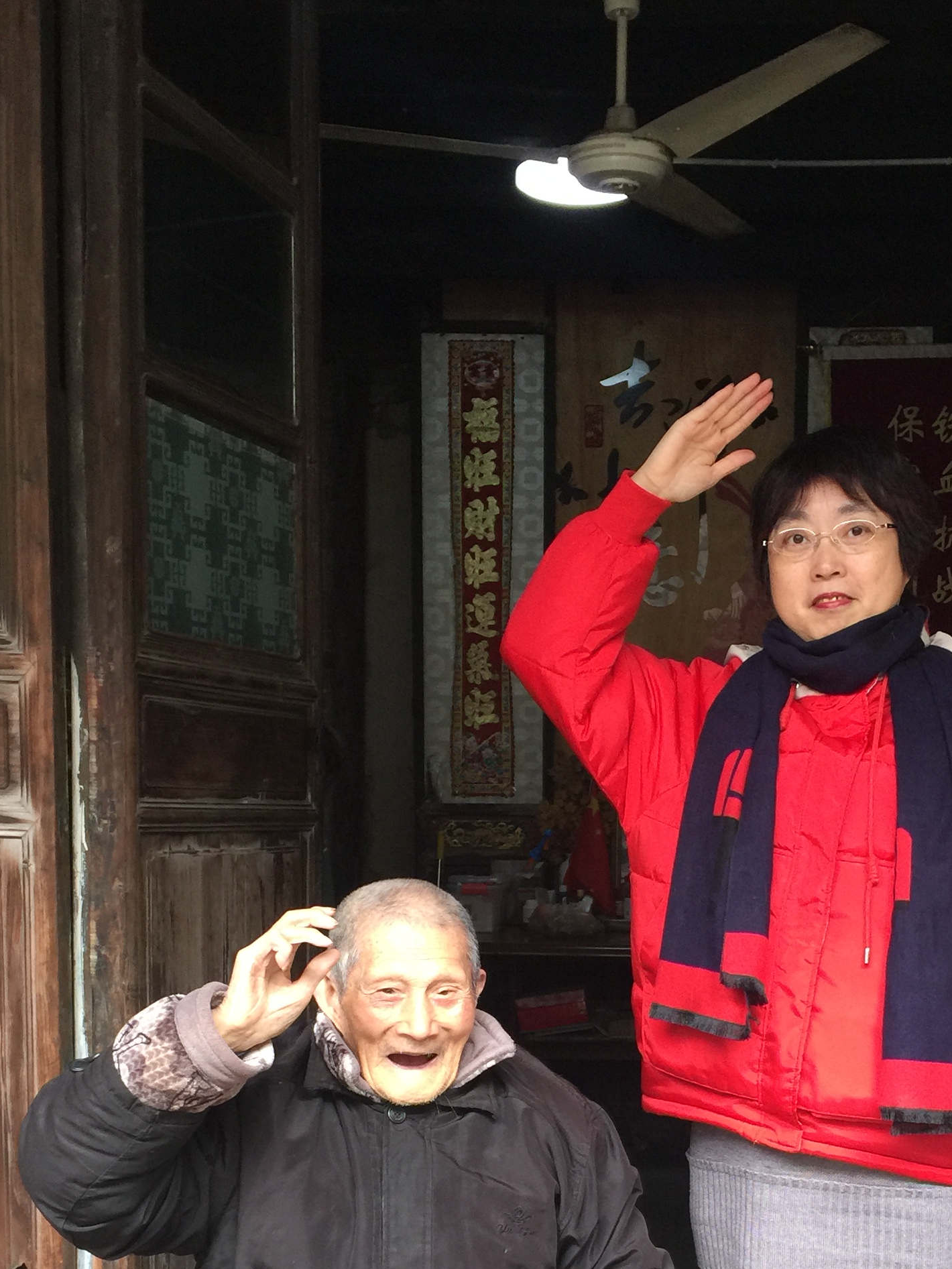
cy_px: 1035
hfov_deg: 29.1
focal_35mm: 50
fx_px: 1833
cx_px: 562
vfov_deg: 36.7
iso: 64
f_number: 2.2
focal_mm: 4.15
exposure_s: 1/33
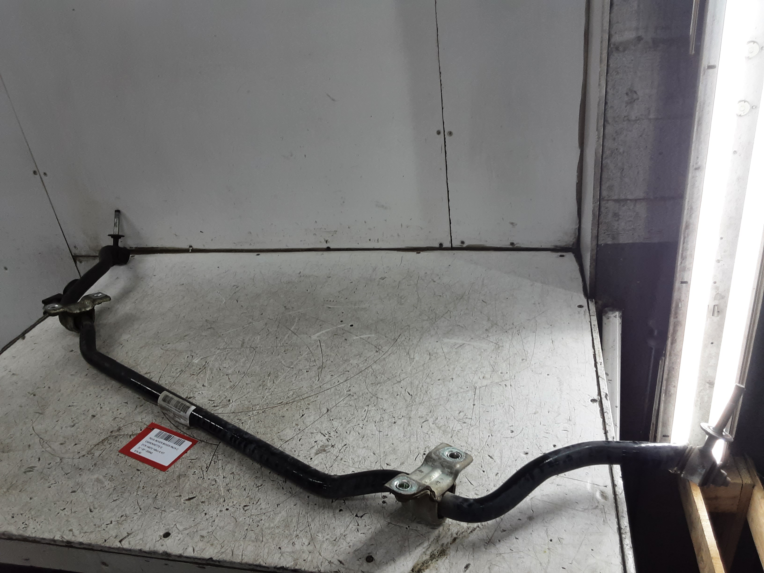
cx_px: 382
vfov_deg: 51.4
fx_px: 596
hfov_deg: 65.3
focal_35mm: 27
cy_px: 286
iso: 64
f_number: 1.9
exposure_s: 1/50
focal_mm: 2.91
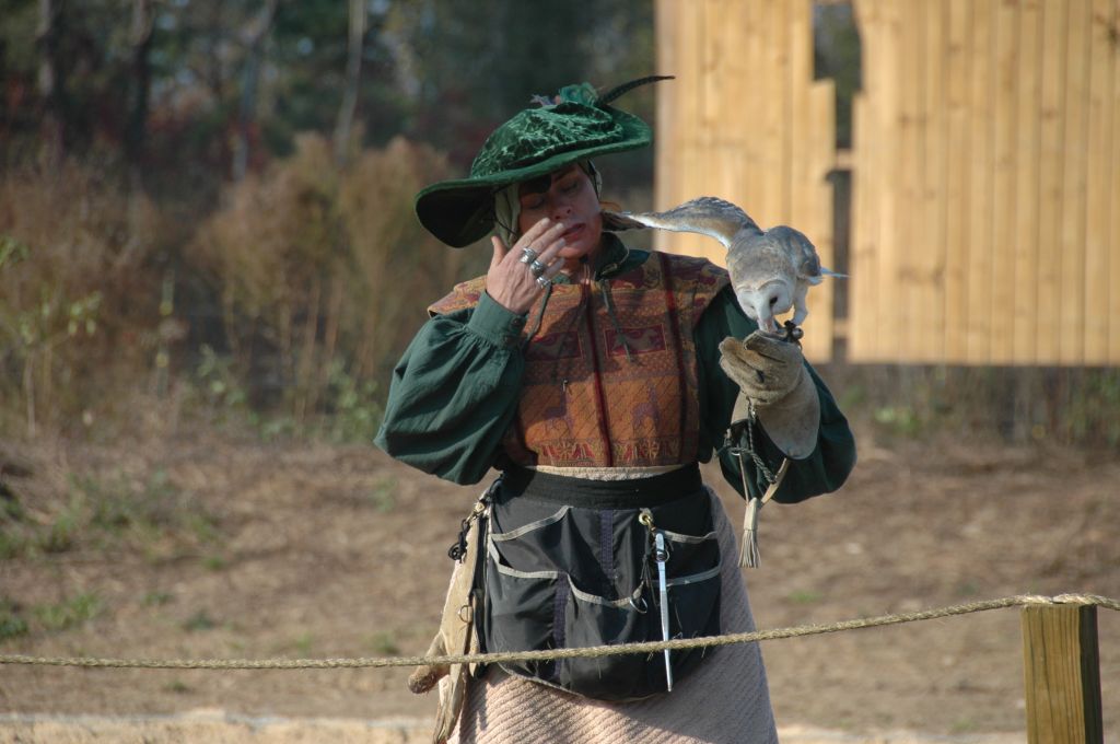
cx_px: 560
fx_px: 9321
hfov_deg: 6.9
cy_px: 372
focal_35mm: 300
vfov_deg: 4.6
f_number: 5.6
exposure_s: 1/400
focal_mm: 200
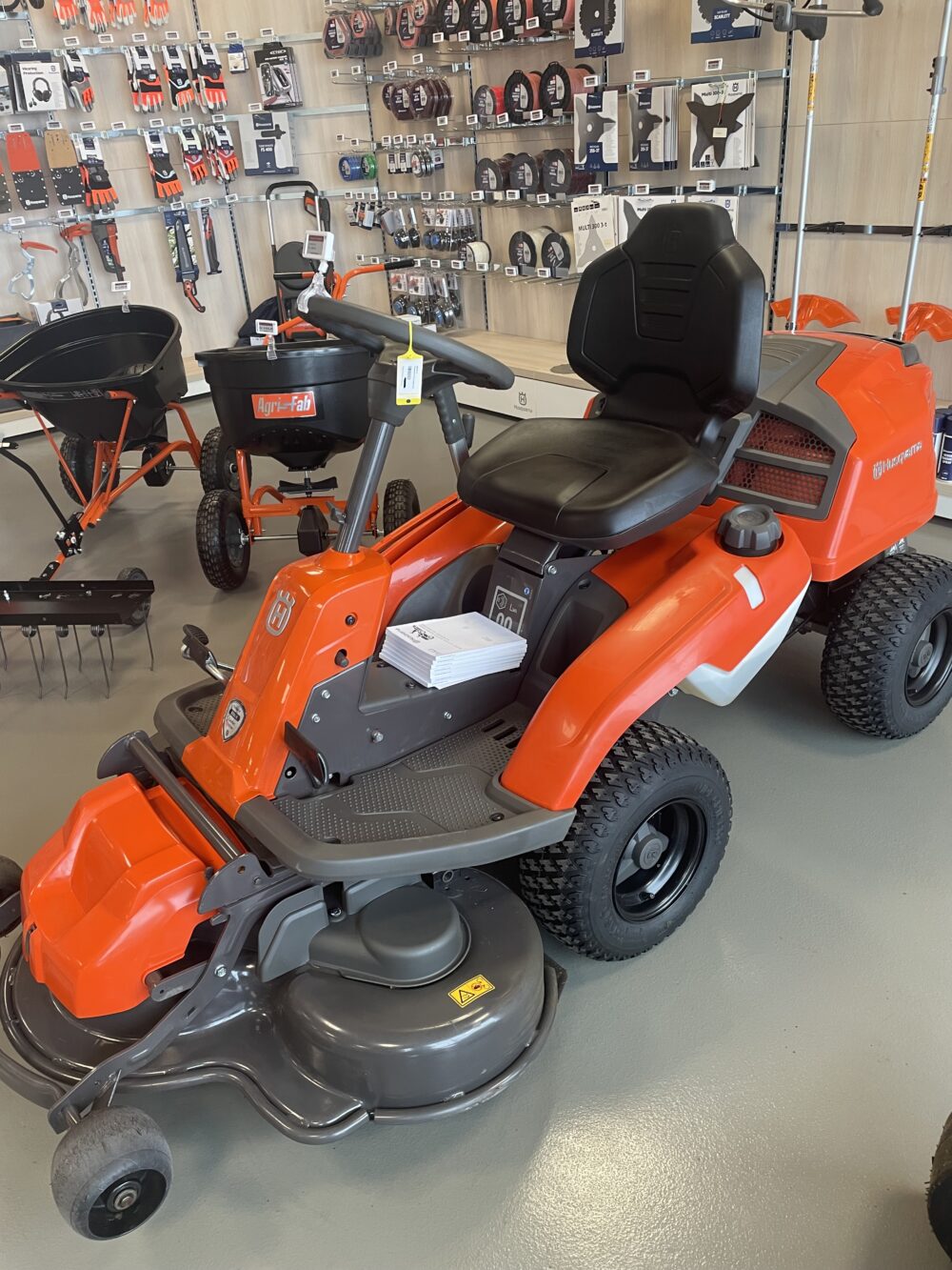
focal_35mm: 26
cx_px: 476
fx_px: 953
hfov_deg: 53.1
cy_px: 635
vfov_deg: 67.3
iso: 80
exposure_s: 1/50
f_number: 1.6
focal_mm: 4.2
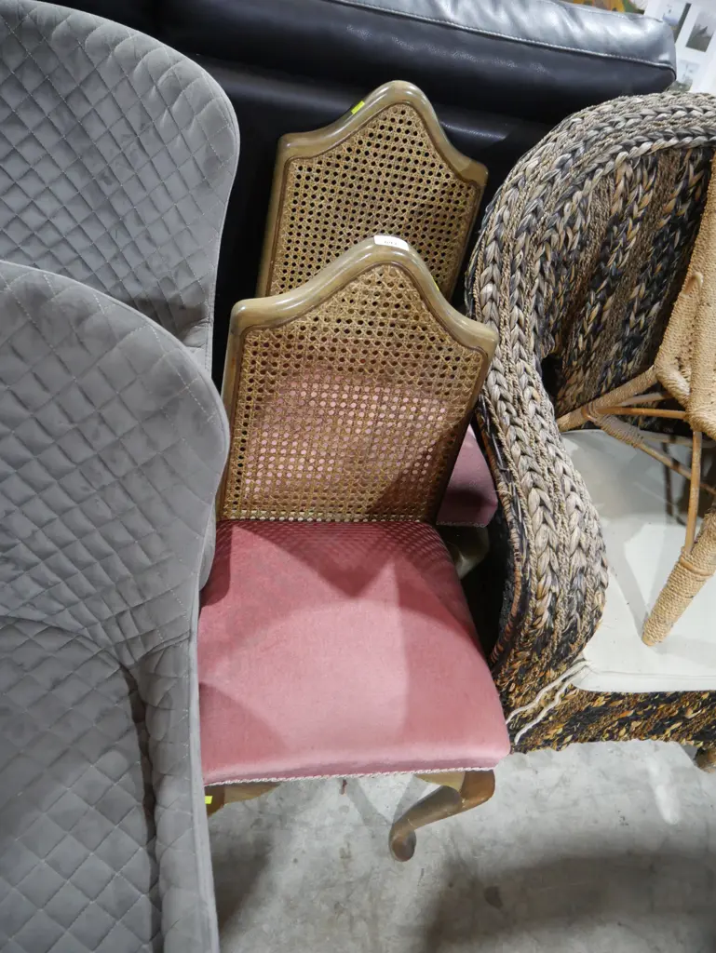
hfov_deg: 49.8
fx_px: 772
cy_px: 476
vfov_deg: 63.4
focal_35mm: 28
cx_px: 358
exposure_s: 1/60
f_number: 3.5
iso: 2000
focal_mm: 14
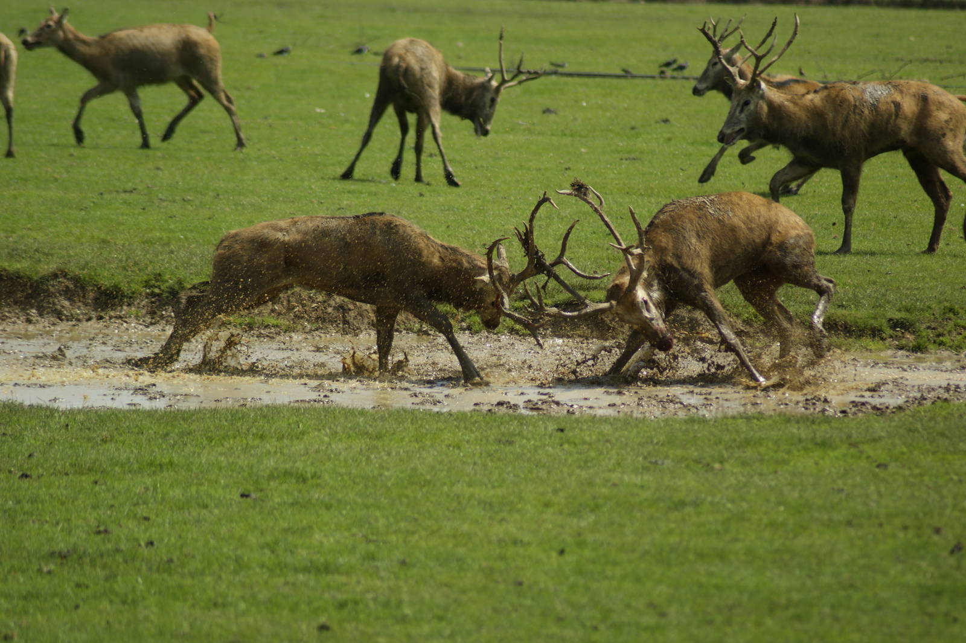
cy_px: 322
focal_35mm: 450
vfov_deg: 3.1
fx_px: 12068
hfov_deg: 4.6
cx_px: 483
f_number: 5.6
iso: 100
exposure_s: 1/500
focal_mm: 300
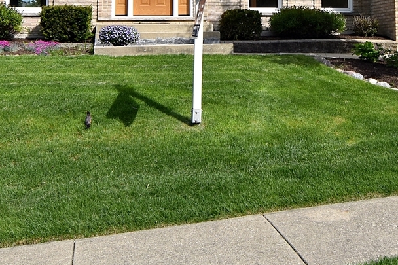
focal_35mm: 48
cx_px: 274
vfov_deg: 26.2
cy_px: -14
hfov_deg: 40.5
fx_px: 530
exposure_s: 1/400
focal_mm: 12
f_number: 10
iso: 200
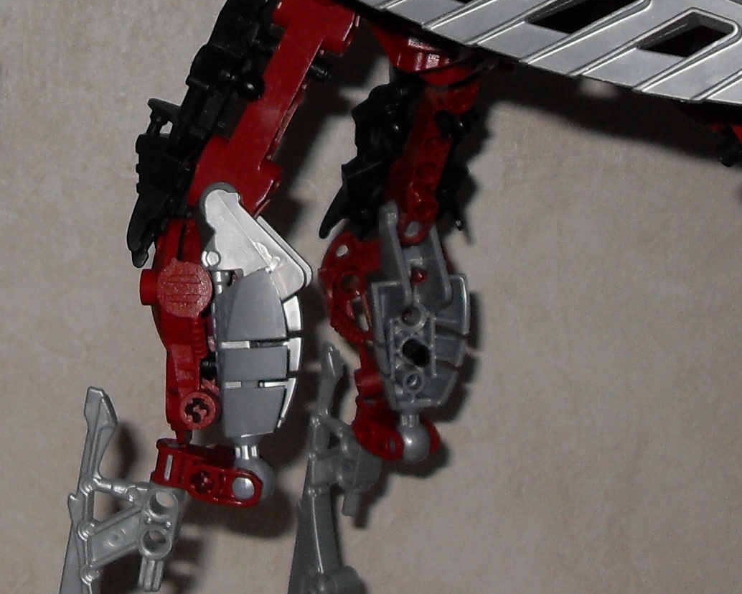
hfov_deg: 16.7
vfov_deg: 13.4
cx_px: 103
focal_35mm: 114
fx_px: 2503
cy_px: 24
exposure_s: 1/20
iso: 100
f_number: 8.9
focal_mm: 6.3
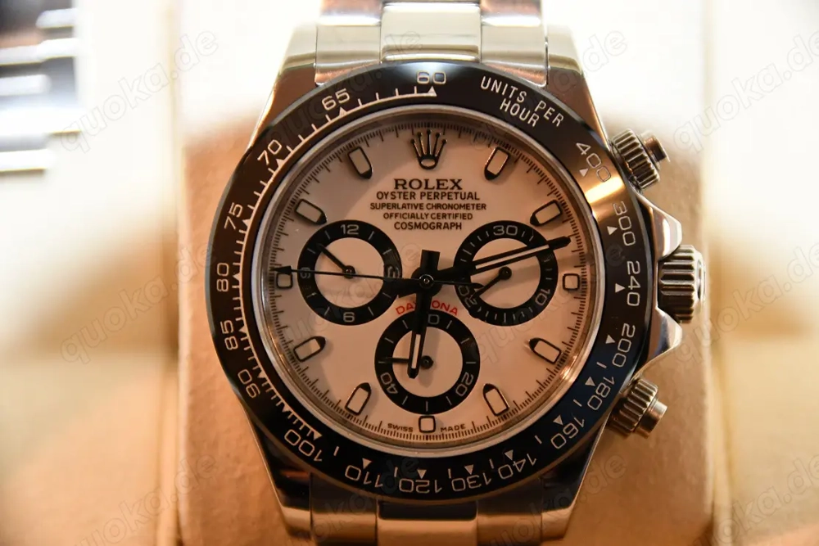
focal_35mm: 315
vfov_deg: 4.4
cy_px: 273
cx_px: 410
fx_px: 7167
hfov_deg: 6.5
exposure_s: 1/60
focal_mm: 210
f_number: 6.3
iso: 4500
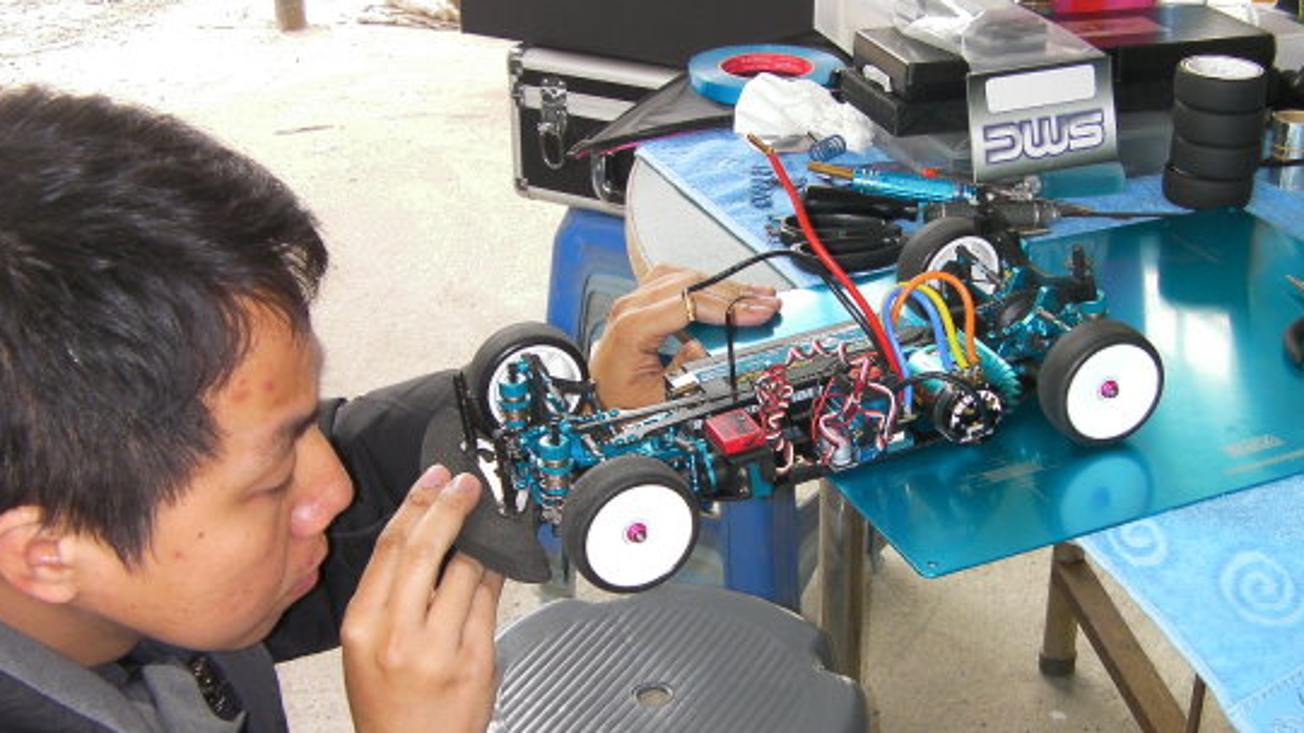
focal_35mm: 49
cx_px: 735
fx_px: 1694
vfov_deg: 24.4
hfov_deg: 42.0
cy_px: 391
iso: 91
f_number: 3.5
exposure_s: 1/31
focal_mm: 6.8
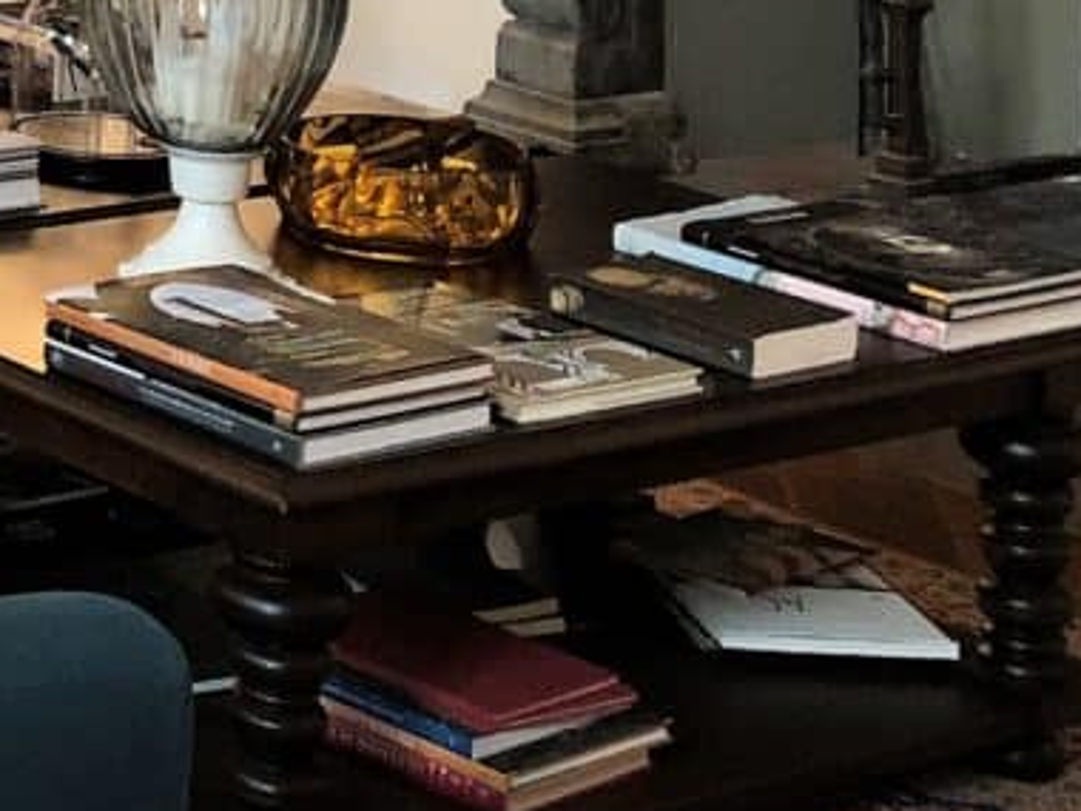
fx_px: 3310
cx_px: -734
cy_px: -626
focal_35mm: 106
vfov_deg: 12.8
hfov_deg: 16.2
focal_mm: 3.99
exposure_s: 1/14
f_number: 1.8
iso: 100
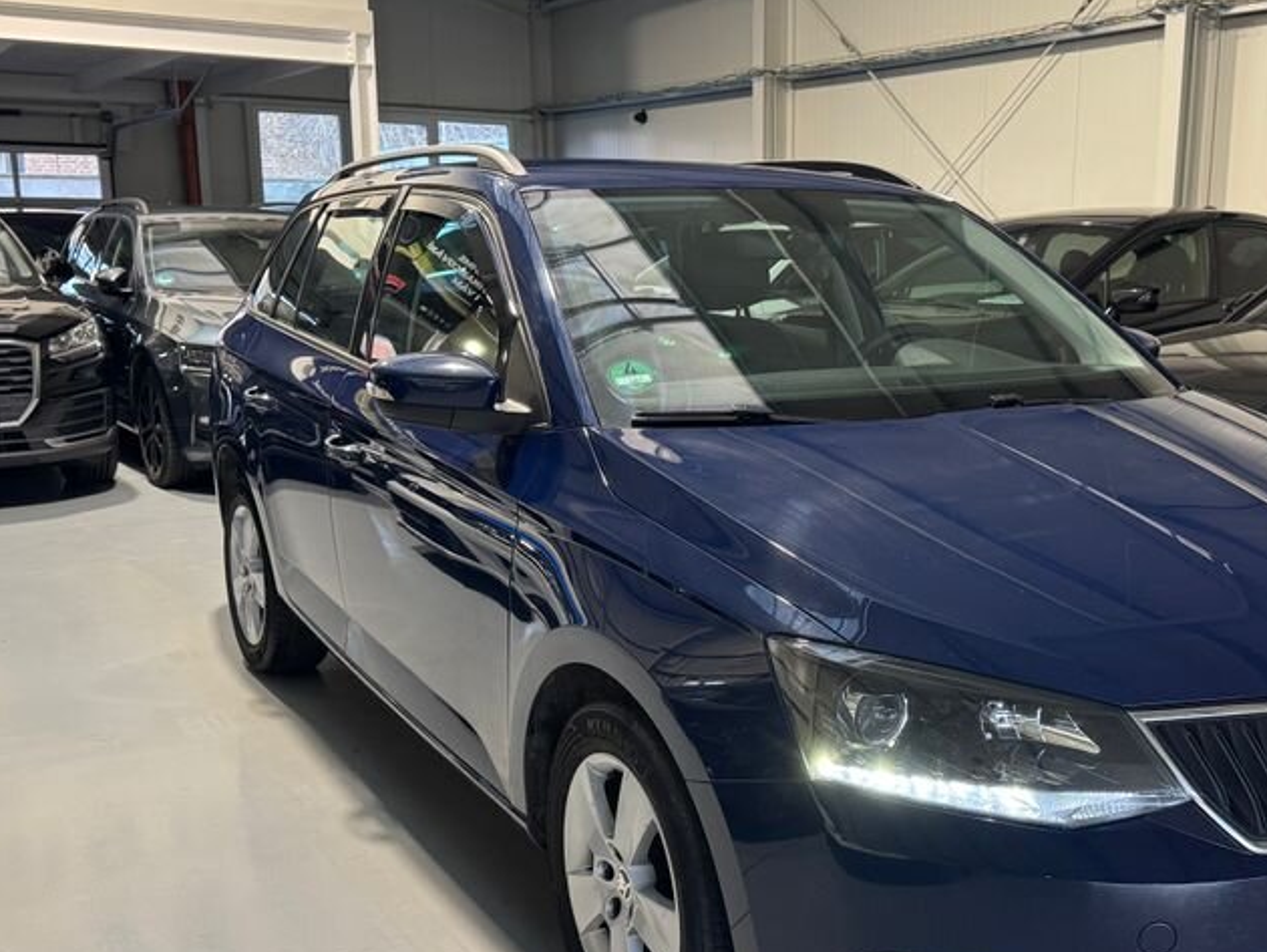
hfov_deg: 47.5
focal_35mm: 39
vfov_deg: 36.7
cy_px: 560
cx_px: 766
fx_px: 1428
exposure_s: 1/50
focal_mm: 6.76
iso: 250
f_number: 1.78
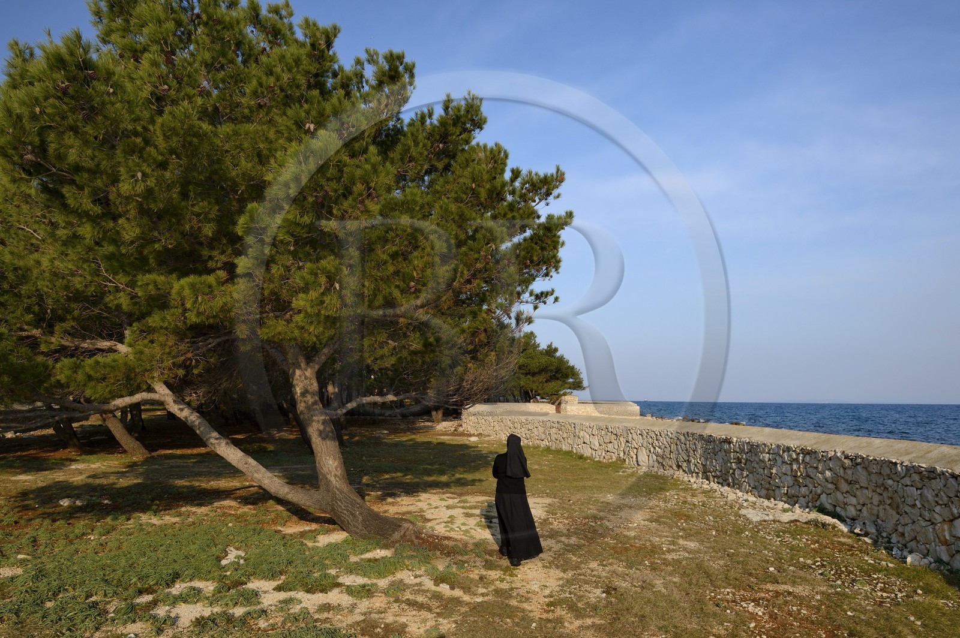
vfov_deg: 53.1
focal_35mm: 24
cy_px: 319
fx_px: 639
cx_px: 480
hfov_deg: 73.8
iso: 200
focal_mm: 24
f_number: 13
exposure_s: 1/320
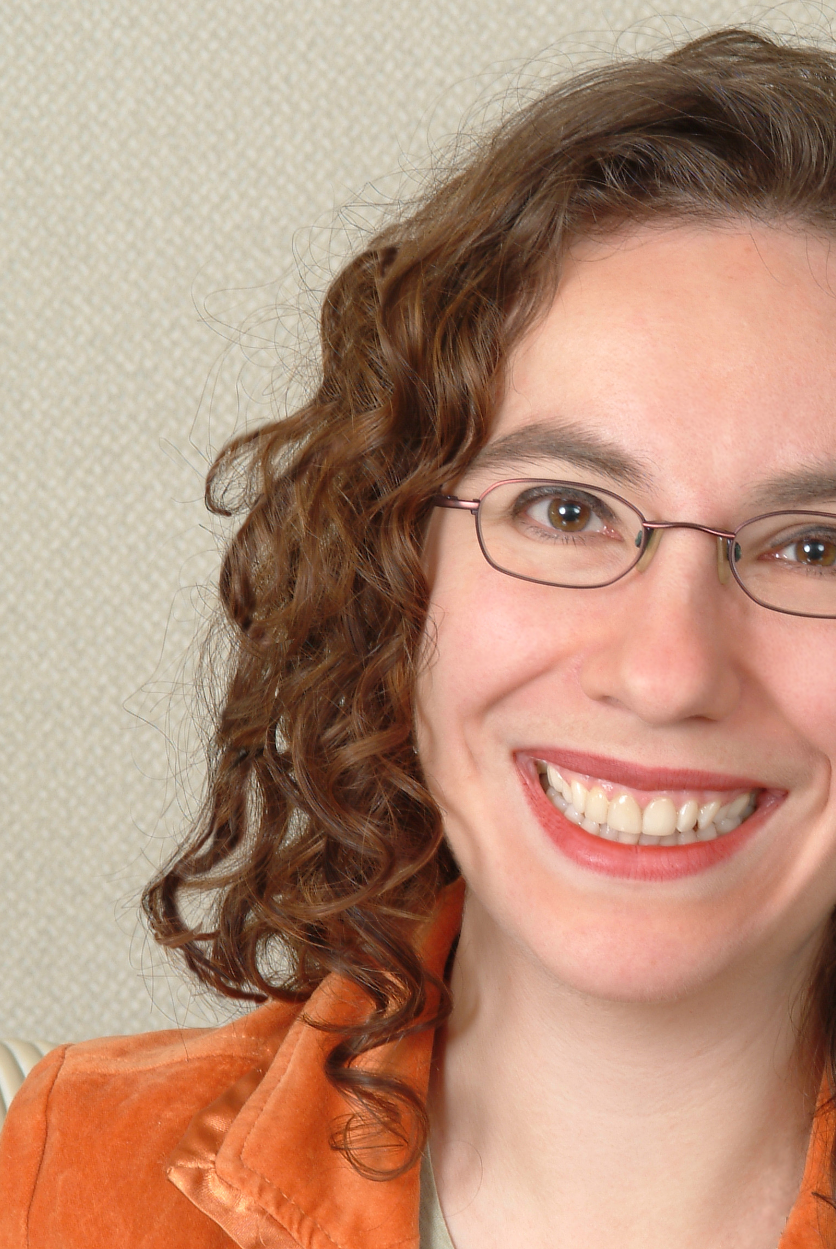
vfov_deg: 7.0
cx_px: 604
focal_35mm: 293
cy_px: 905
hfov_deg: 4.7
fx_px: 10177
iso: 100
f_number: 16
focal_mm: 105
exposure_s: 1/90
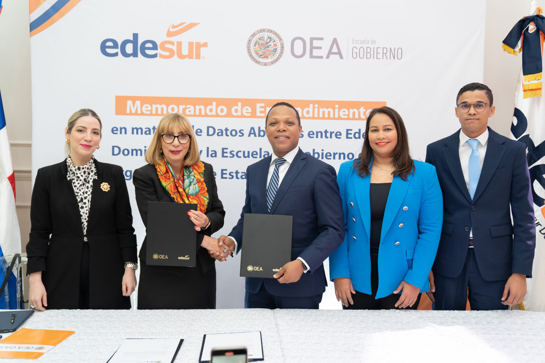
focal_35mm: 35
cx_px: 272
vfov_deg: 37.9
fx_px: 530
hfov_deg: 54.4
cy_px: 182
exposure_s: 1/200
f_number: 3.2
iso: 2500
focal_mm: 35
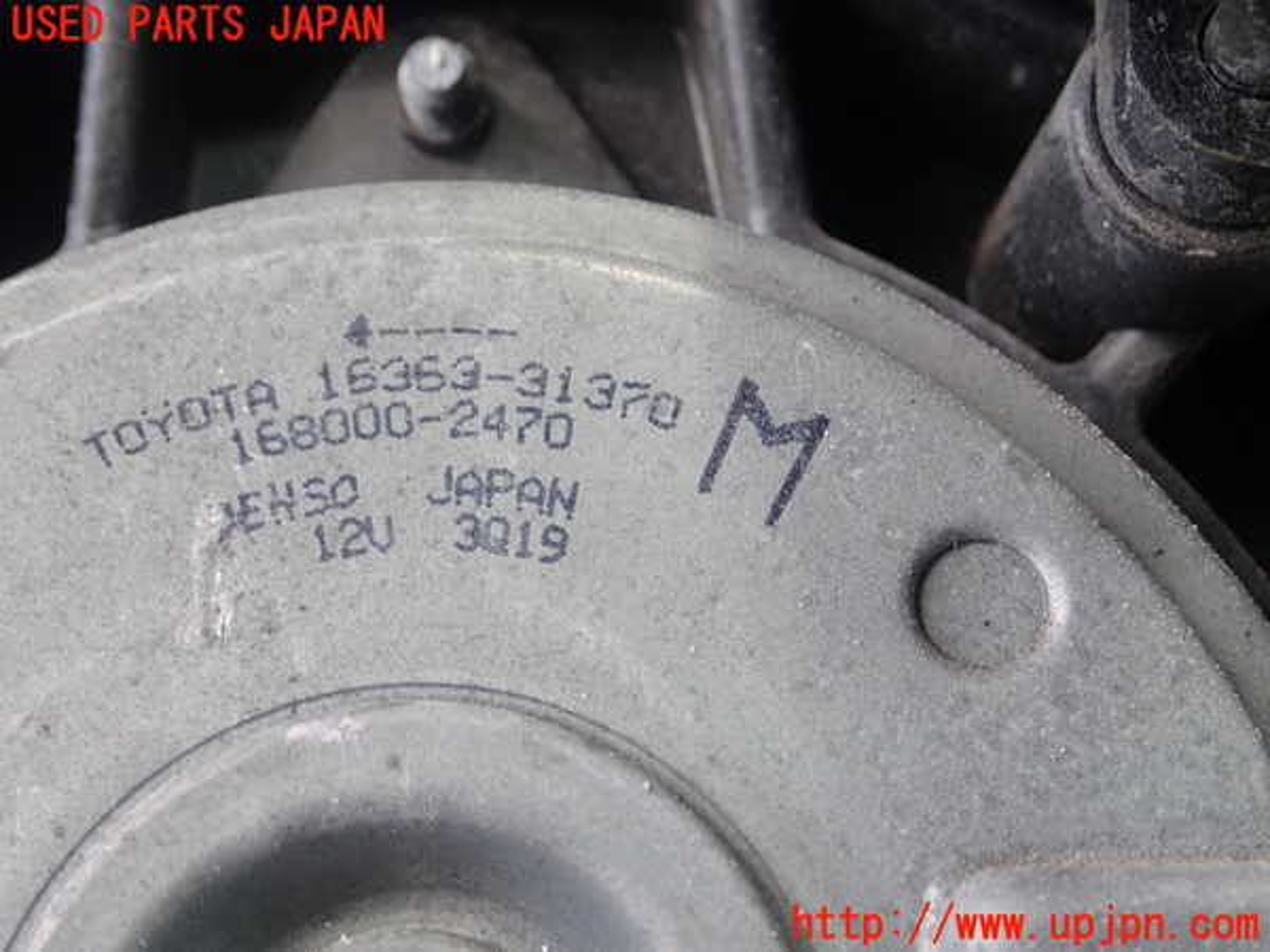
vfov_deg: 29.7
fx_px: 1798
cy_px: 476
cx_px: 635
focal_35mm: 49
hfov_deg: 38.9
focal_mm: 8.99
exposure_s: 1/60
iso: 200
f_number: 3.2
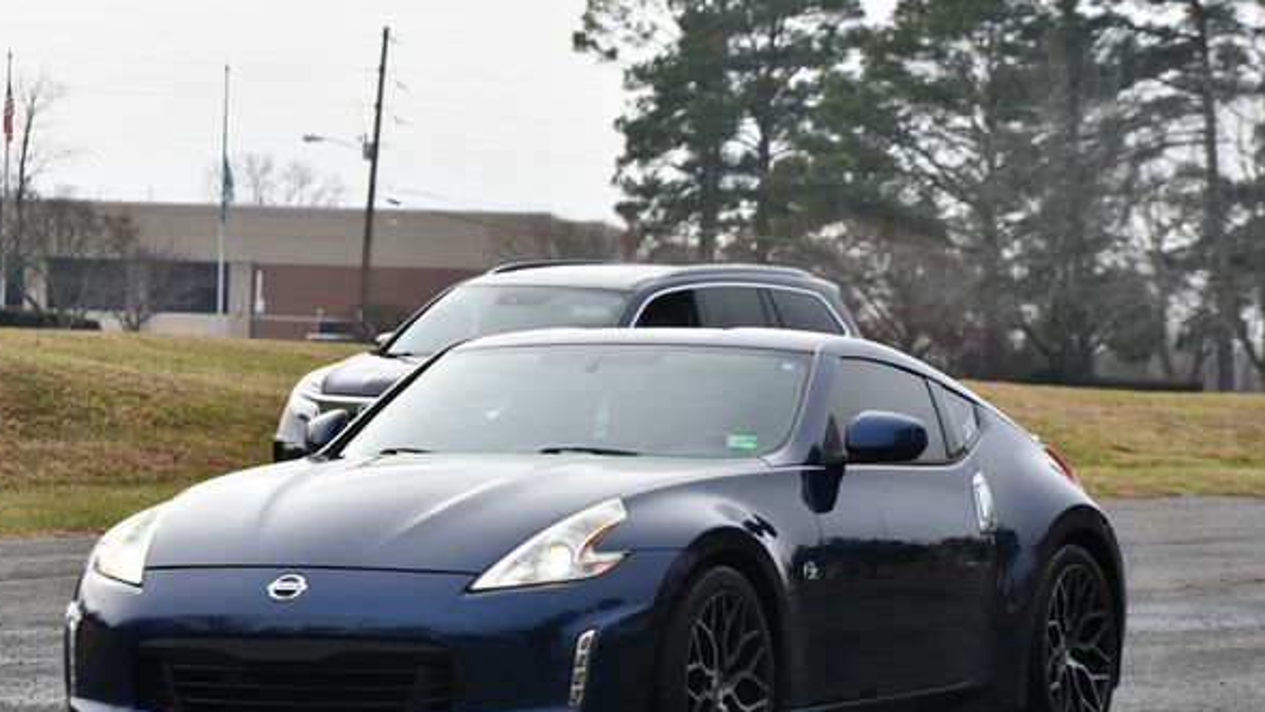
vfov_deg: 7.3
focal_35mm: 167
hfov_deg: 12.9
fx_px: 5602
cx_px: 585
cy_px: 418
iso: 200
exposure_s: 1/250
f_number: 8
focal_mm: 98
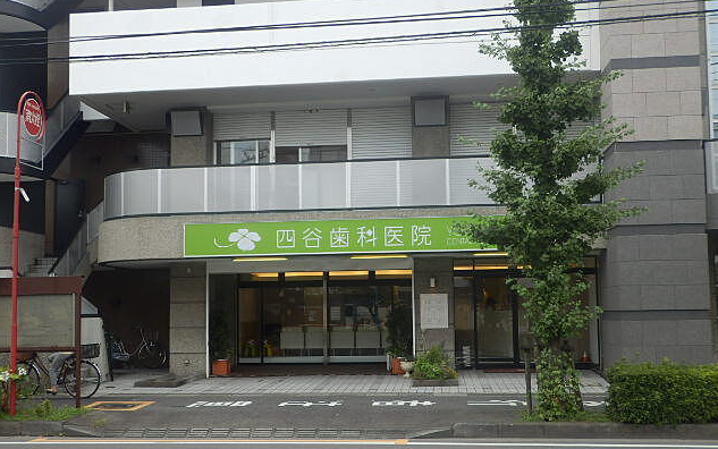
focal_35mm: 45
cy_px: 240
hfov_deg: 44.4
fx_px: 881
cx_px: 358
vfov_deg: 28.6
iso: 80
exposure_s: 1/320
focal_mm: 7.4
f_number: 4
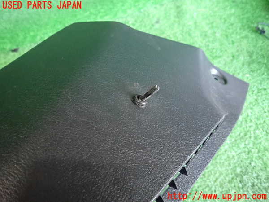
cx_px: 134
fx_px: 194
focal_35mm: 25
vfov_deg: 54.9
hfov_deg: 69.4
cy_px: 101
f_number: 2
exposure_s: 1/160
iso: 2000
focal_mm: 4.5
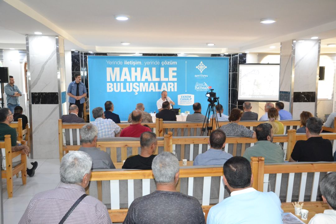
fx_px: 336
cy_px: 112
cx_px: 168
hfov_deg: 53.1
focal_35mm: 36
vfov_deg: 36.9
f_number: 3.8
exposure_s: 1/60
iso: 3200
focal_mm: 24
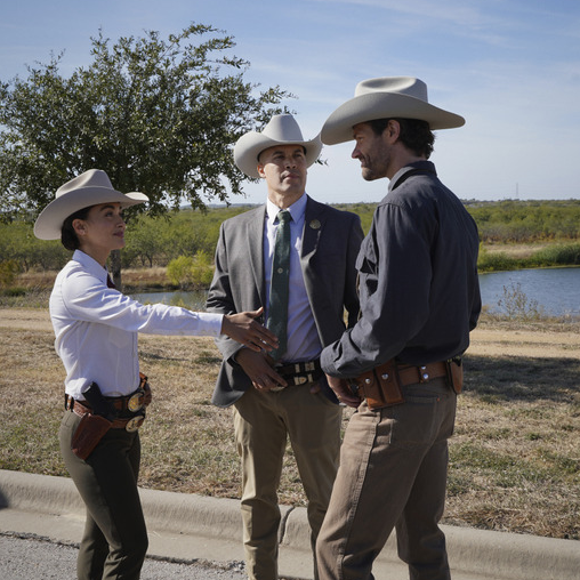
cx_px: 260
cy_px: 289
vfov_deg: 36.1
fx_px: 891
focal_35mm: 47
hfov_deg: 36.0
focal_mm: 36
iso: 160
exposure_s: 1/250
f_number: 9
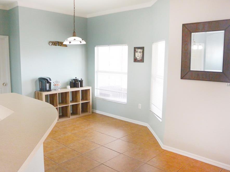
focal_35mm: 30
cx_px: 108
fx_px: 199
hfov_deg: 59.9
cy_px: 85
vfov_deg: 46.8
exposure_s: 1/100
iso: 400
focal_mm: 10
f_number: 3.5
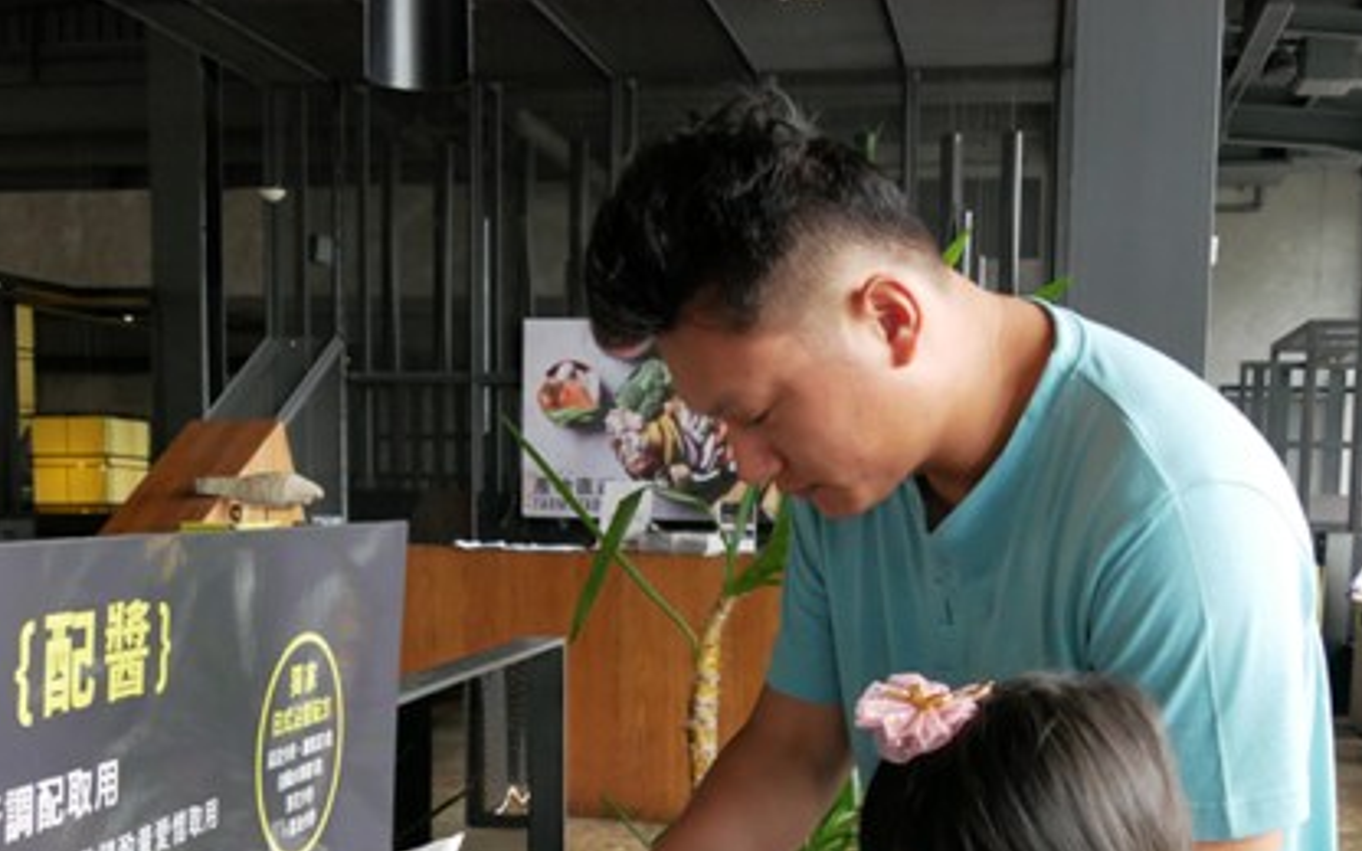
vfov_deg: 24.3
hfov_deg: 38.9
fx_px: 1930
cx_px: 707
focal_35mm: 52
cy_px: 727
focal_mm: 17
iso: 1250
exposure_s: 1/50
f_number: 5.6
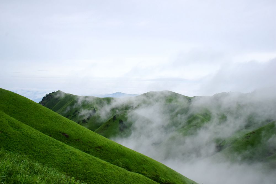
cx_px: 138
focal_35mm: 33
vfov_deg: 40.0
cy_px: 92
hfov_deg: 57.2
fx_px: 253
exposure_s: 1/4000
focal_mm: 22
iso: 800
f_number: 4.5
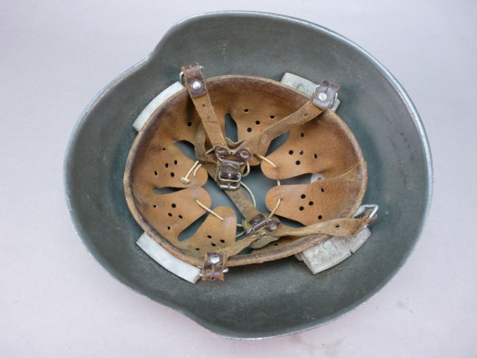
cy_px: 179
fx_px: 372
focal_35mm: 27
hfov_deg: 65.3
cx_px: 238
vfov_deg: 51.4
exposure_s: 1/25
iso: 400
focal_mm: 4.8
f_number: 2.8
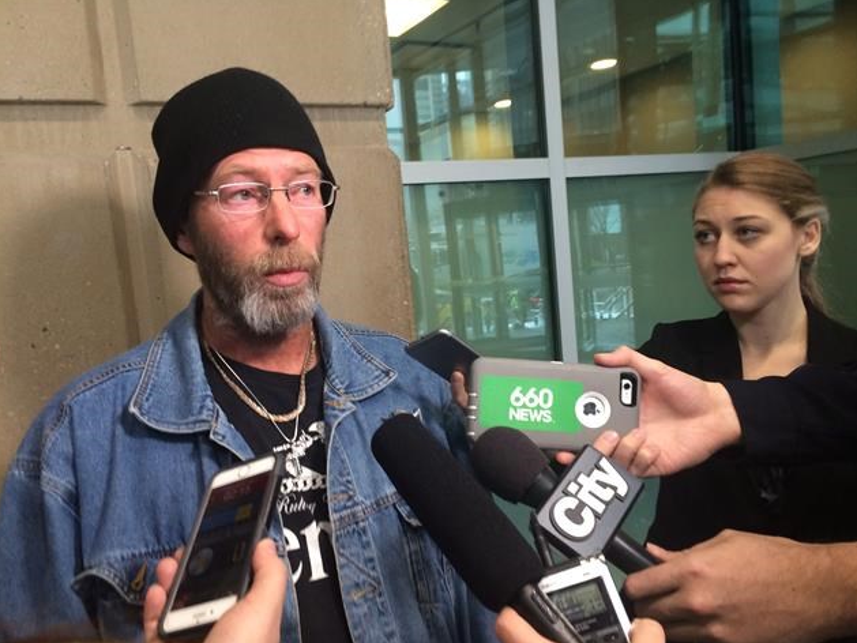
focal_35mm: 31
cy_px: 324
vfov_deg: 45.5
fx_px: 768
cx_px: 437
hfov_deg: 58.3
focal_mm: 4.12
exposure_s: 1/30
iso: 100
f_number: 2.2
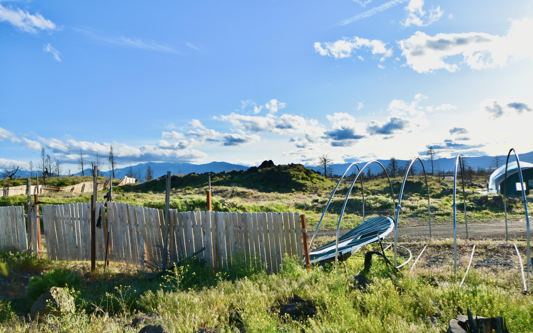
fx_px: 429
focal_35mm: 30
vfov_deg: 42.4
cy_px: 160
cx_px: 269
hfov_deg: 63.7
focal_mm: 19
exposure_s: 1/250
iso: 125
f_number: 8
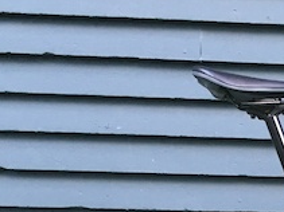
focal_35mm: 110
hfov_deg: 16.1
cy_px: 337
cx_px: 452
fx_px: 902
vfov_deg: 12.6
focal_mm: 4.15
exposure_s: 1/30
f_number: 2.2
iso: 40
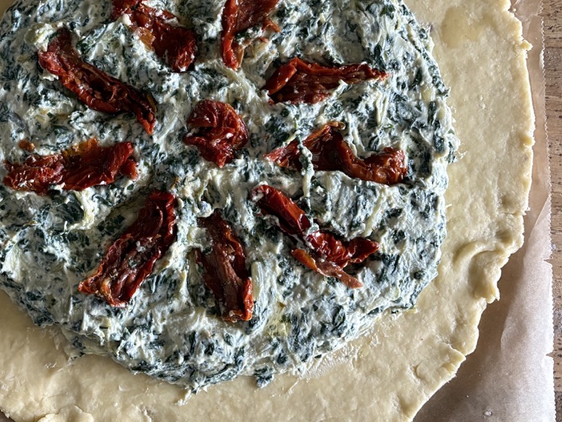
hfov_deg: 42.1
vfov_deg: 32.5
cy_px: 133
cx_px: 169
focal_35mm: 44
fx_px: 714
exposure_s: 1/60
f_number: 1.6
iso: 400
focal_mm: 5.96
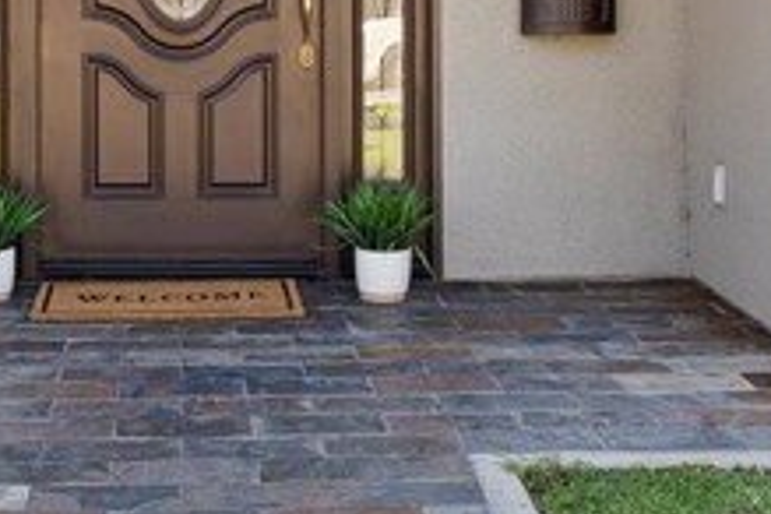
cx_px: 190
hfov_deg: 24.5
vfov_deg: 16.4
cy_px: 44
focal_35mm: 82
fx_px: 1756
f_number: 9
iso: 800
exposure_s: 1/60
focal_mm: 28
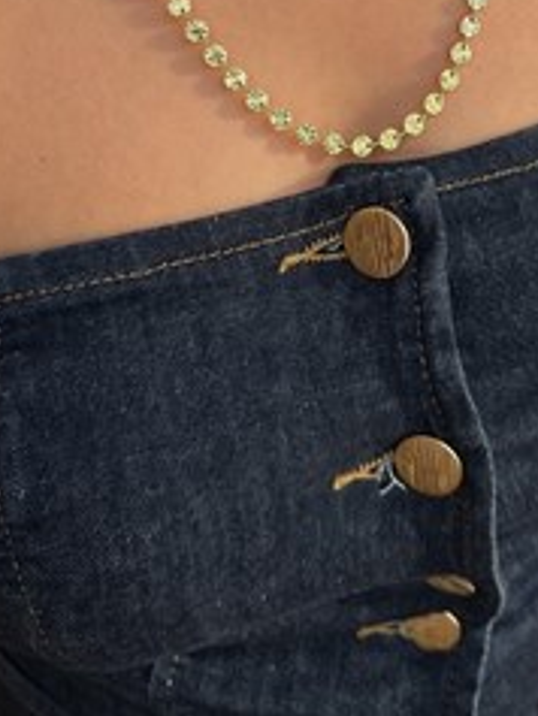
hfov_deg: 26.9
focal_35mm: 54
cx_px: 369
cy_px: -14
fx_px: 1118
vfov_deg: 32.4
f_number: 1.8
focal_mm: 6.86
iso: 64
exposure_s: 1/180
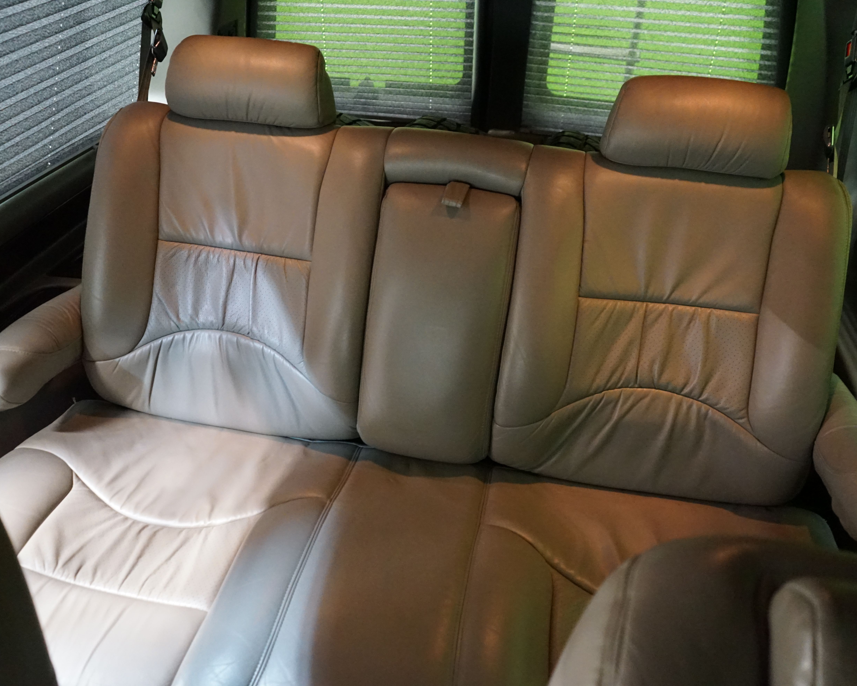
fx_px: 812
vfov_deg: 45.8
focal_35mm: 32
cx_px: 414
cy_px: 341
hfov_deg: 55.6
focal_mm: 28
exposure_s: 1/30
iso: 6400
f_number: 3.5
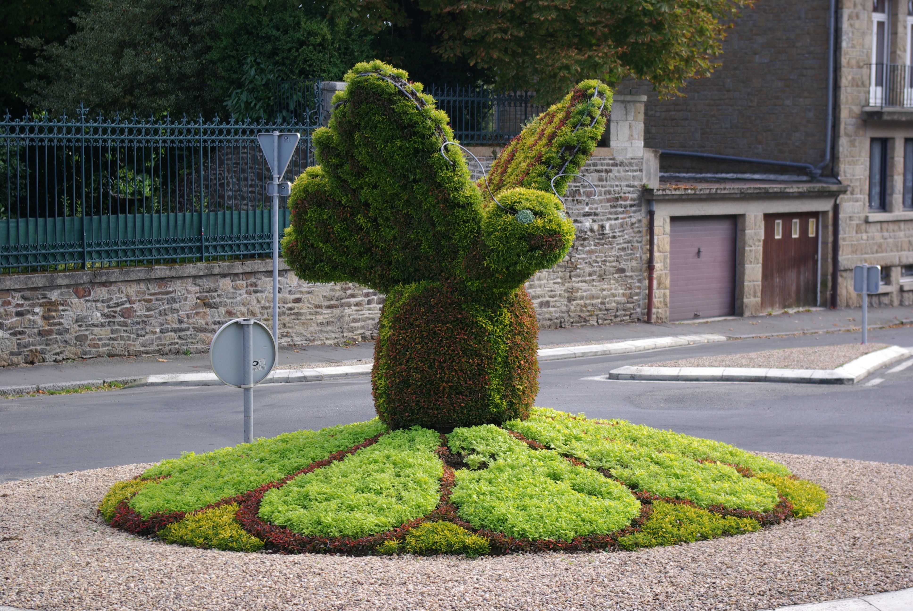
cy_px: 306
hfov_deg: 27.0
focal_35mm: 75
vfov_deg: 18.2
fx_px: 1904
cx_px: 456
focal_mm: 50
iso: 100
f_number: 6.7
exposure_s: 1/90
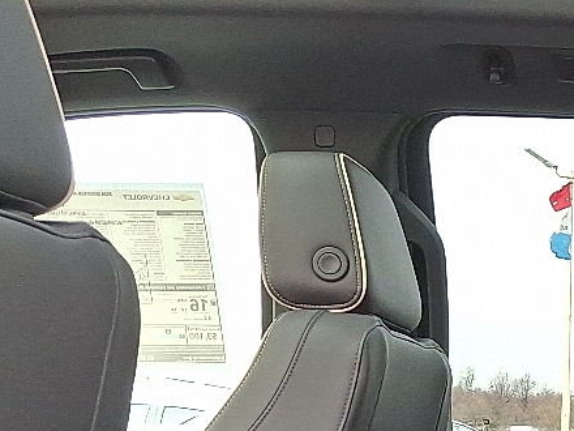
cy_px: 637
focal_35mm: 91
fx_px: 1509
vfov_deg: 15.1
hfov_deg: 19.2
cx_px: 831
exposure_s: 1/120
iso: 33
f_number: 1.8
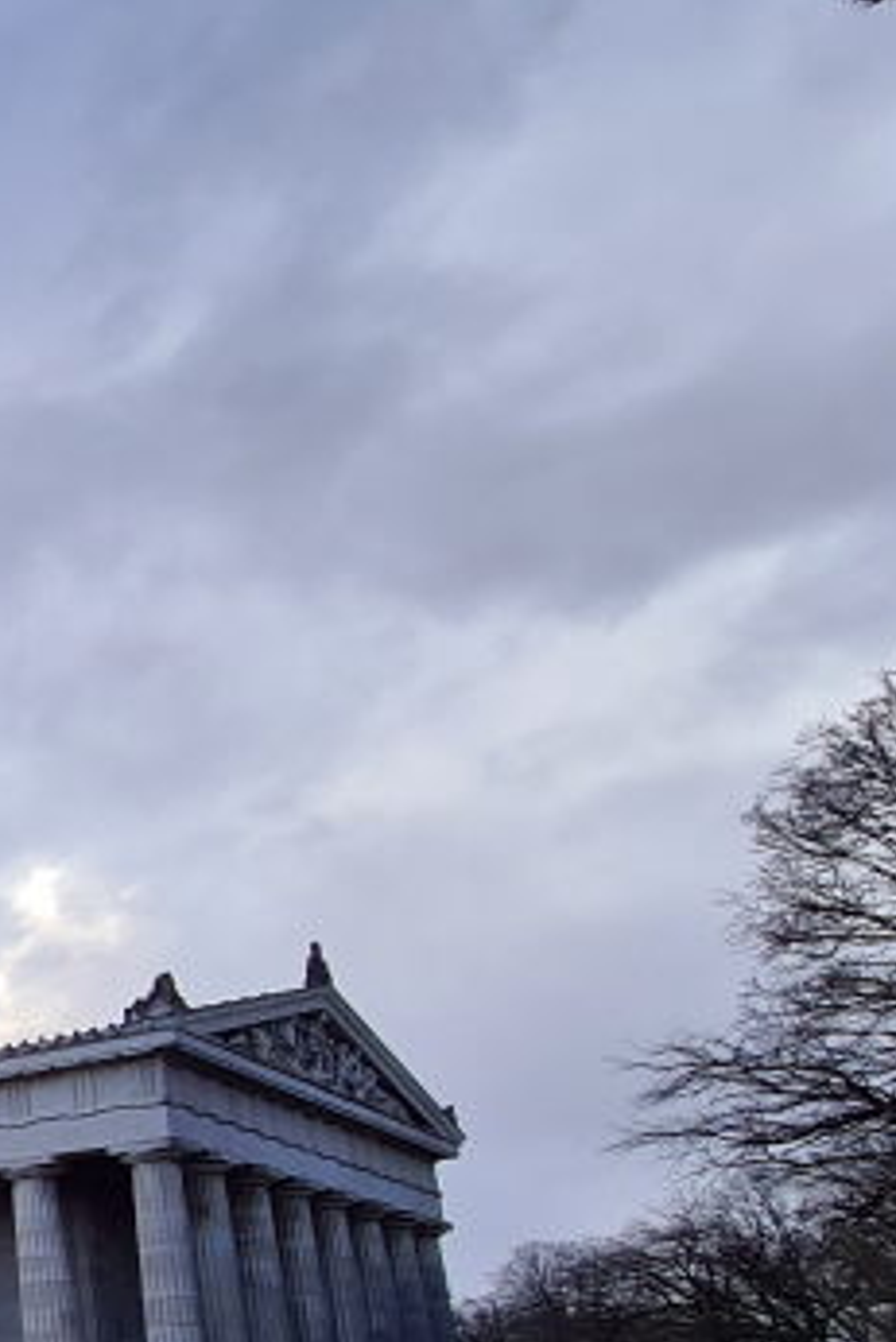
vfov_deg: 45.2
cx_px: -857
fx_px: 1492
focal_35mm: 40
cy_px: 1133
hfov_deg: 19.7
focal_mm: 2.2
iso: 64
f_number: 2.2
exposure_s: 1/842
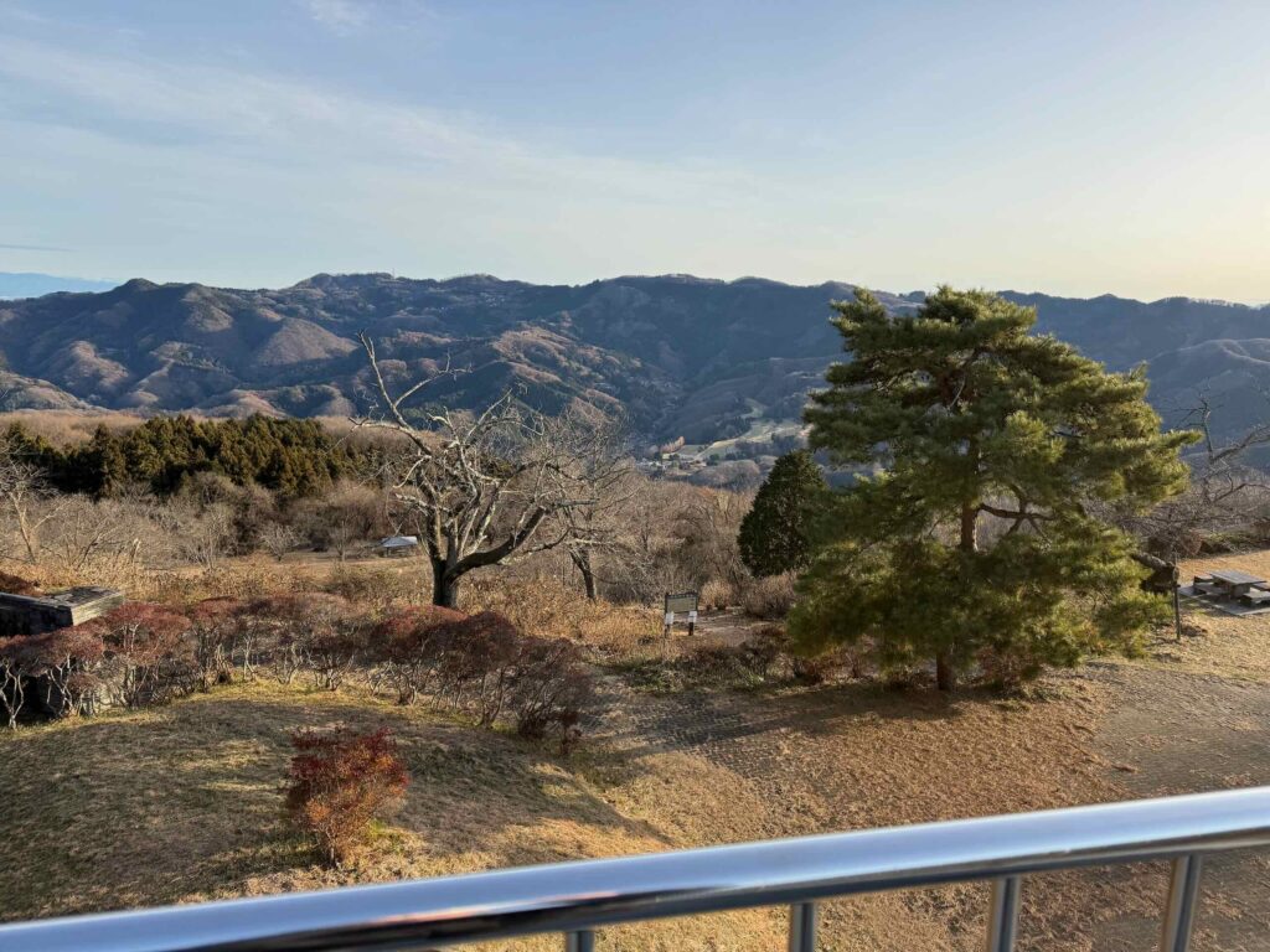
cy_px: 476
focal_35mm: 24
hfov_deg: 71.6
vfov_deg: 56.8
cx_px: 635
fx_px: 881
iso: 80
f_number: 1.78
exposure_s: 1/2611
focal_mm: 6.76
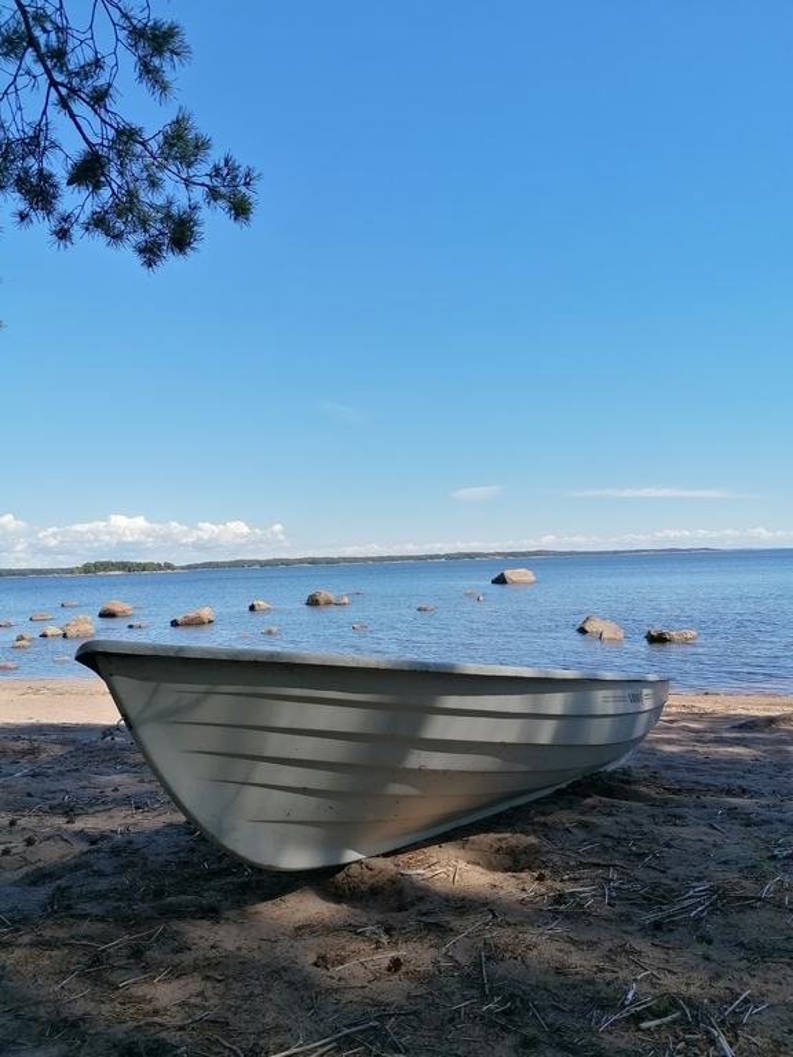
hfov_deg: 51.4
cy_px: 528
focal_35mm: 27
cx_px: 396
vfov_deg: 65.3
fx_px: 825
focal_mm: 4.75
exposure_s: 1/1745
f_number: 1.8
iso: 50
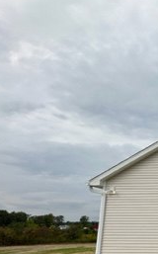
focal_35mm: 37
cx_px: 243
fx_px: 256
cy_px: 176
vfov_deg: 51.5
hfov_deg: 25.2
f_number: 2.2
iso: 50
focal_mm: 2.22
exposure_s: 1/3205
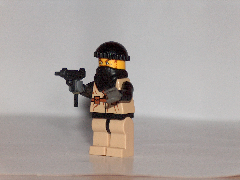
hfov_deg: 14.5
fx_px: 942
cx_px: 120
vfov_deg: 10.9
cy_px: 90
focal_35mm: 136
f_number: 3
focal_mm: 27.85
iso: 100
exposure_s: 1/180
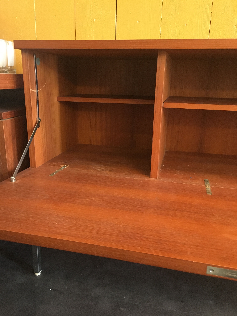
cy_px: 158
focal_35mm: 29
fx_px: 265
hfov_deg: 48.2
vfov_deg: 61.7
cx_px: 118
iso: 200
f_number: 2.2
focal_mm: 4.15
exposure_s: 1/17
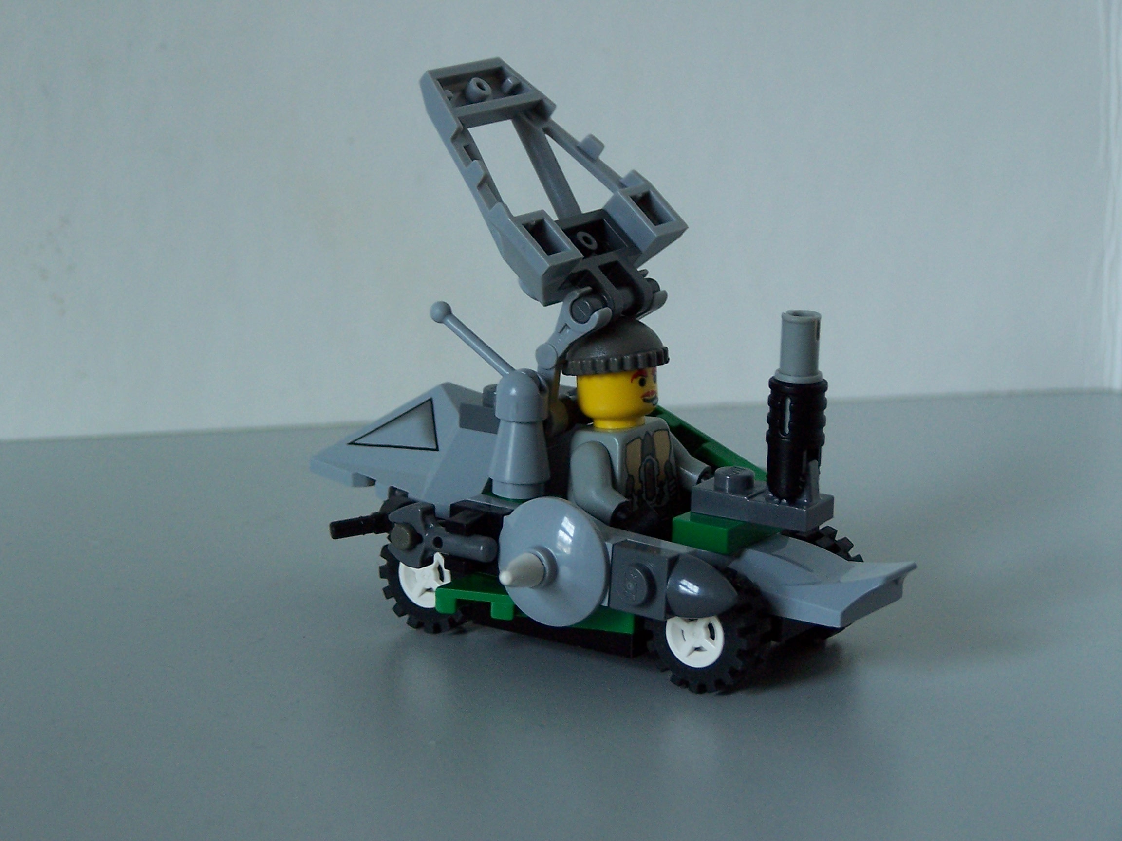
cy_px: 420
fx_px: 3403
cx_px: 561
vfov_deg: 14.1
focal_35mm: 105
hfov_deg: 18.7
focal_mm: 17.5
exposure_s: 1/15
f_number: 3.2
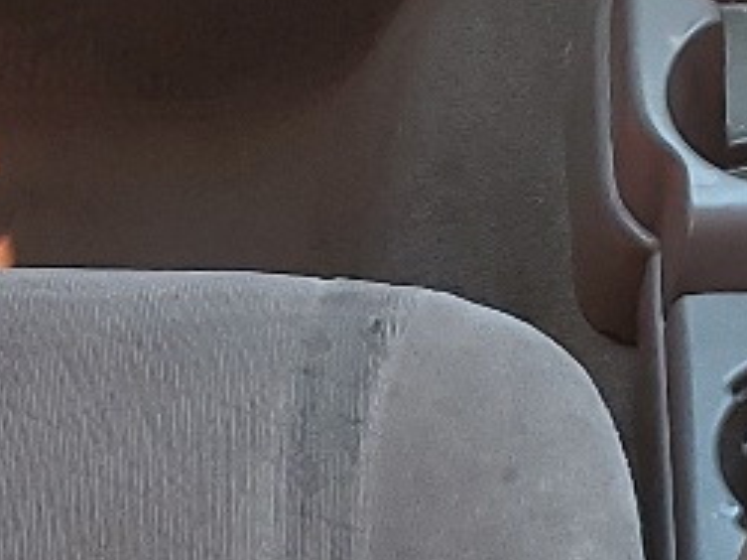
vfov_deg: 8.9
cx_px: 637
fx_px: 3581
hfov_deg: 11.8
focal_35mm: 166
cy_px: 229
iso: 77
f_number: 1.5
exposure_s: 1/120
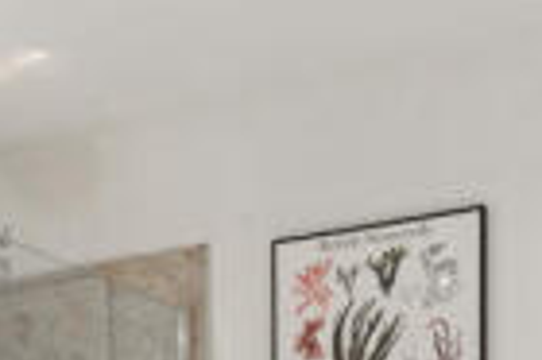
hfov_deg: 25.9
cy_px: 594
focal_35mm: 75
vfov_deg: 16.1
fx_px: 1128
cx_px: 21
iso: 500
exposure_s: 1/10
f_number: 9
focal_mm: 16
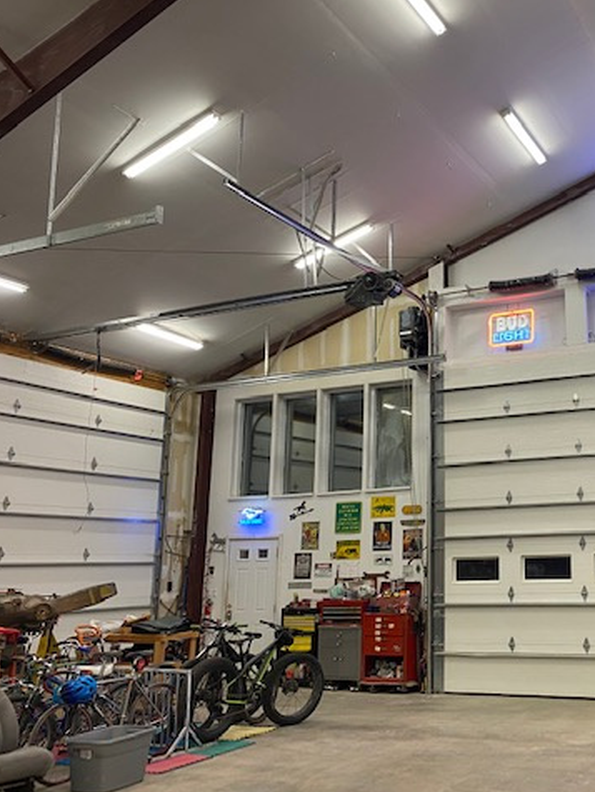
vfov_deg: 52.6
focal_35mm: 35
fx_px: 801
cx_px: 523
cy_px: 397
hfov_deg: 38.3
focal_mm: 4.25
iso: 80
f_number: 1.8
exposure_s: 1/60
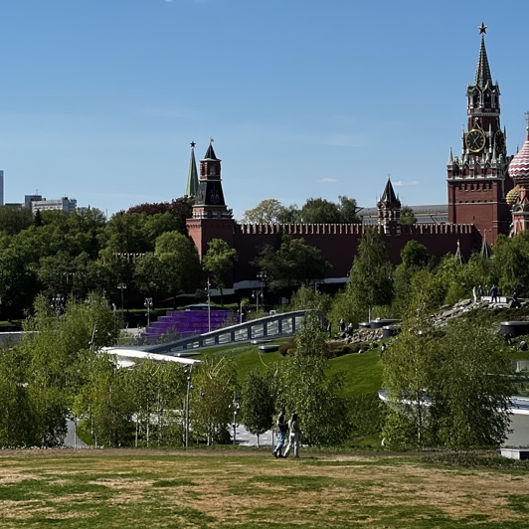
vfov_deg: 13.3
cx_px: 239
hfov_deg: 13.3
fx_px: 2265
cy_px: 165
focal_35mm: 131
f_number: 2.8
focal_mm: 9
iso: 32
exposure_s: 1/1130
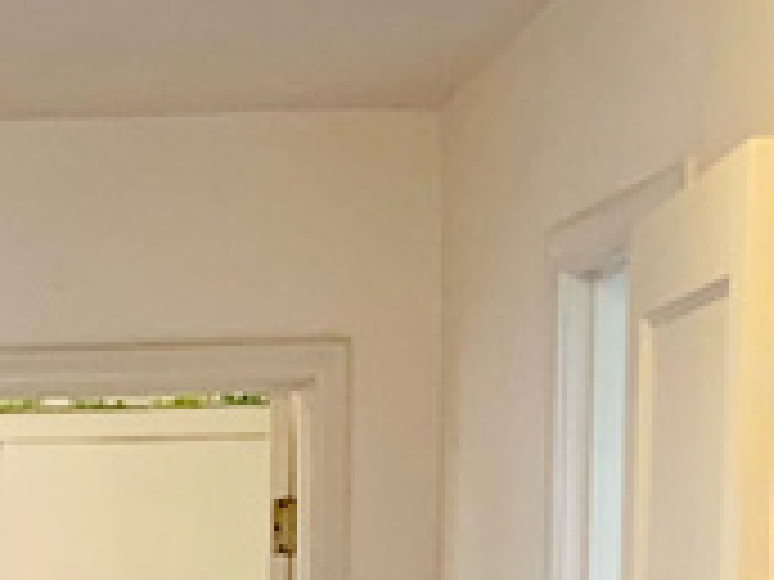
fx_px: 3868
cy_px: 1286
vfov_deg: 8.1
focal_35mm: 173
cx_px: -225
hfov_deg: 11.2
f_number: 1.8
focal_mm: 3
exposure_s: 1/60
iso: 100
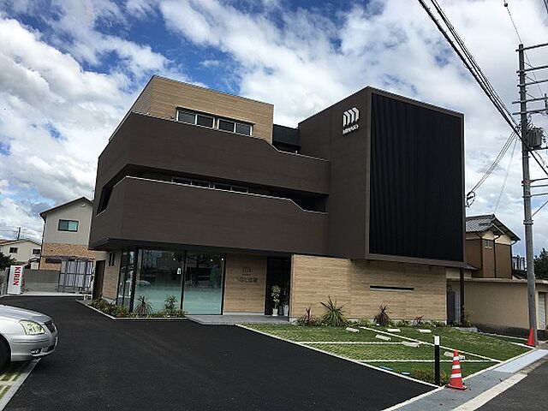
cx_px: 274
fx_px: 459
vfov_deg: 48.2
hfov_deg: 61.7
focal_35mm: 29
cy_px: 206
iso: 25
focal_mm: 4.15
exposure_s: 1/1789
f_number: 2.2
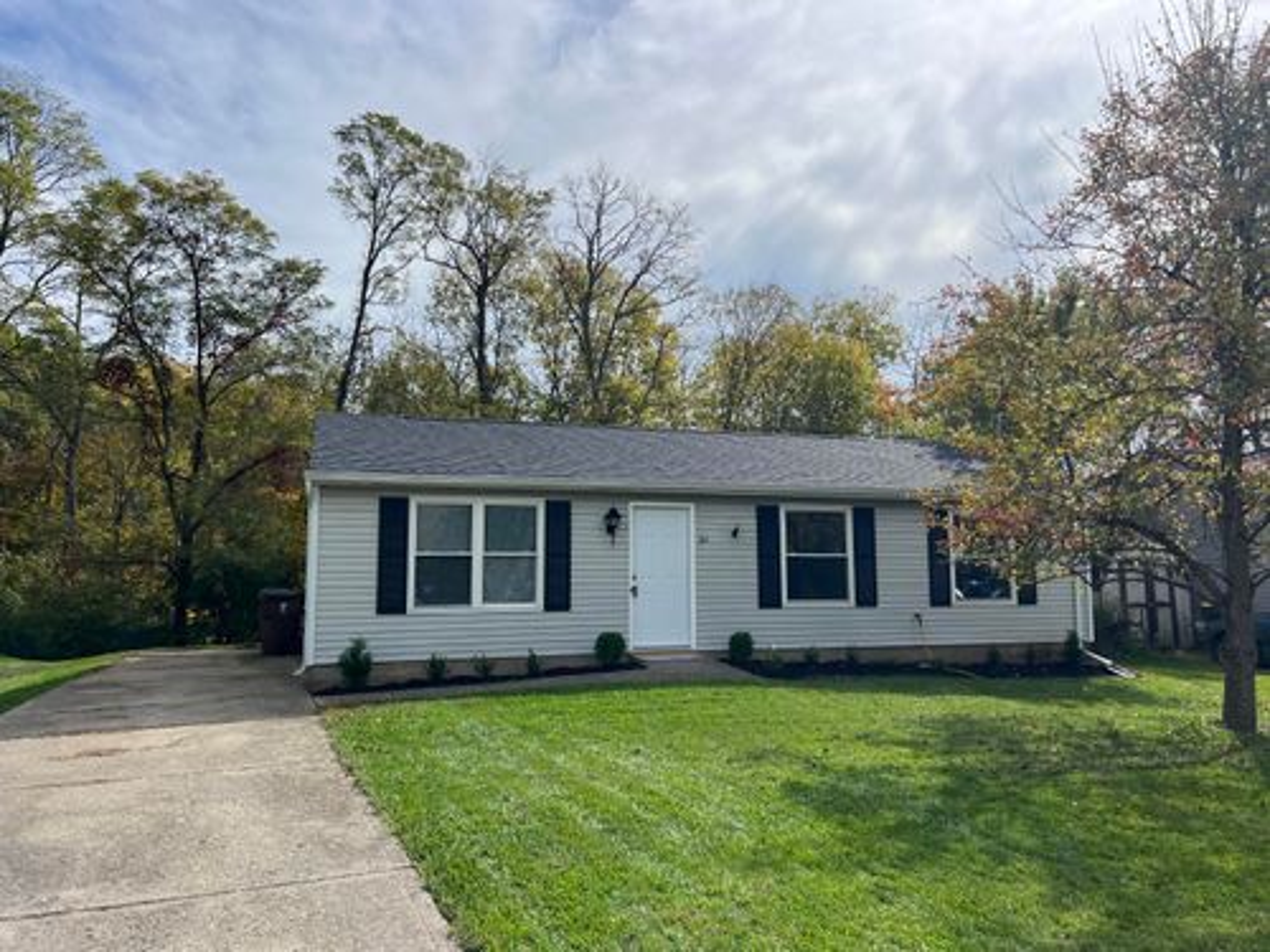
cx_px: 635
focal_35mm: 26
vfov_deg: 53.1
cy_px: 476
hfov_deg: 67.3
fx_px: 954
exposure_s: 1/5882
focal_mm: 5.7
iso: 50
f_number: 1.5
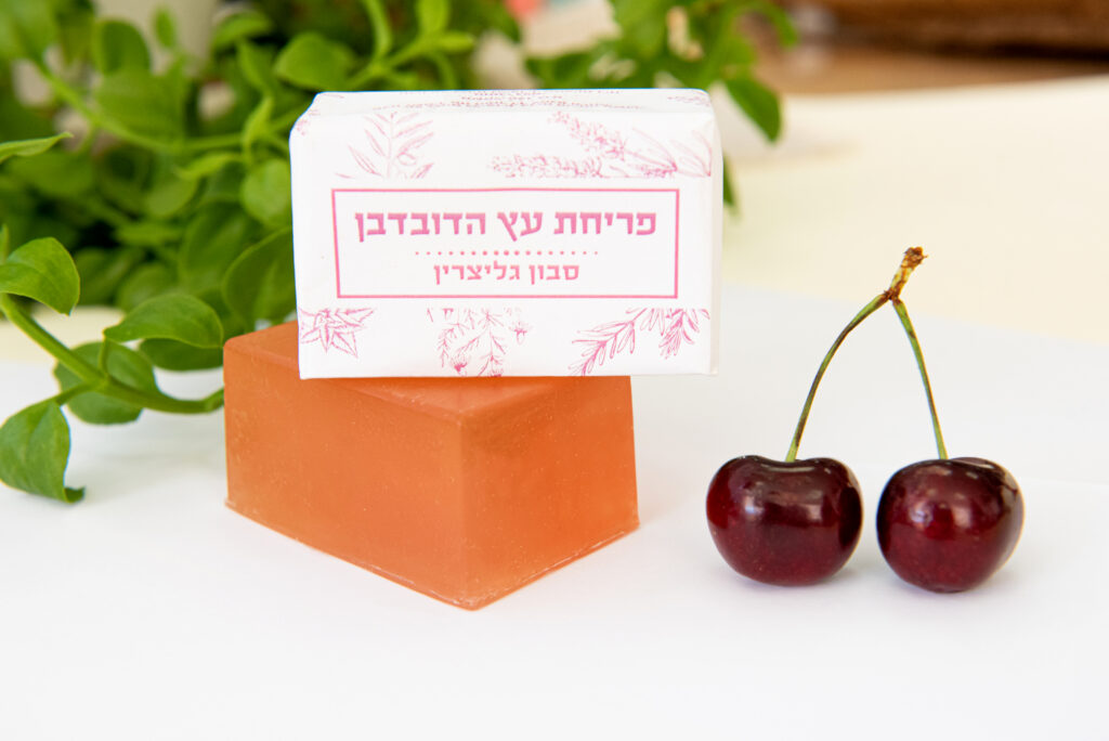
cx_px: 554
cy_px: 370
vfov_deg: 24.2
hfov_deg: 35.6
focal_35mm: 56
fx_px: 1726
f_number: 7.1
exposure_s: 1/160
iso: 1250
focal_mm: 56
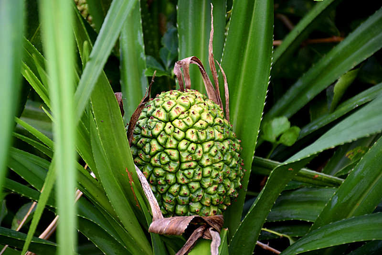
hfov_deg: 9.8
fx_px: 2228
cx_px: 191
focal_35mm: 210
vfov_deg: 6.5
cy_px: 128
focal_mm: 140
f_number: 5.6
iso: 200
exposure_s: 1/50
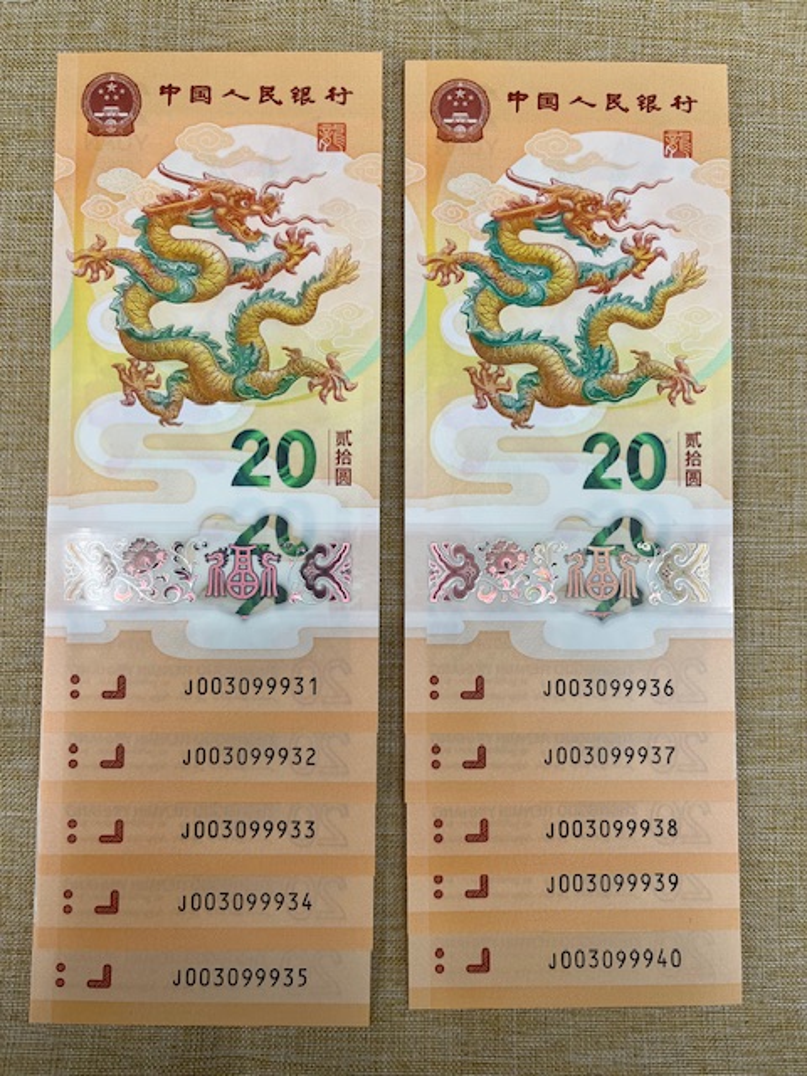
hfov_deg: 53.1
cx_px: 404
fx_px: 808
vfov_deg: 67.3
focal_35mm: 26
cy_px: 538
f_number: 1.6
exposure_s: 1/122
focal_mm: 5.1
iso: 50
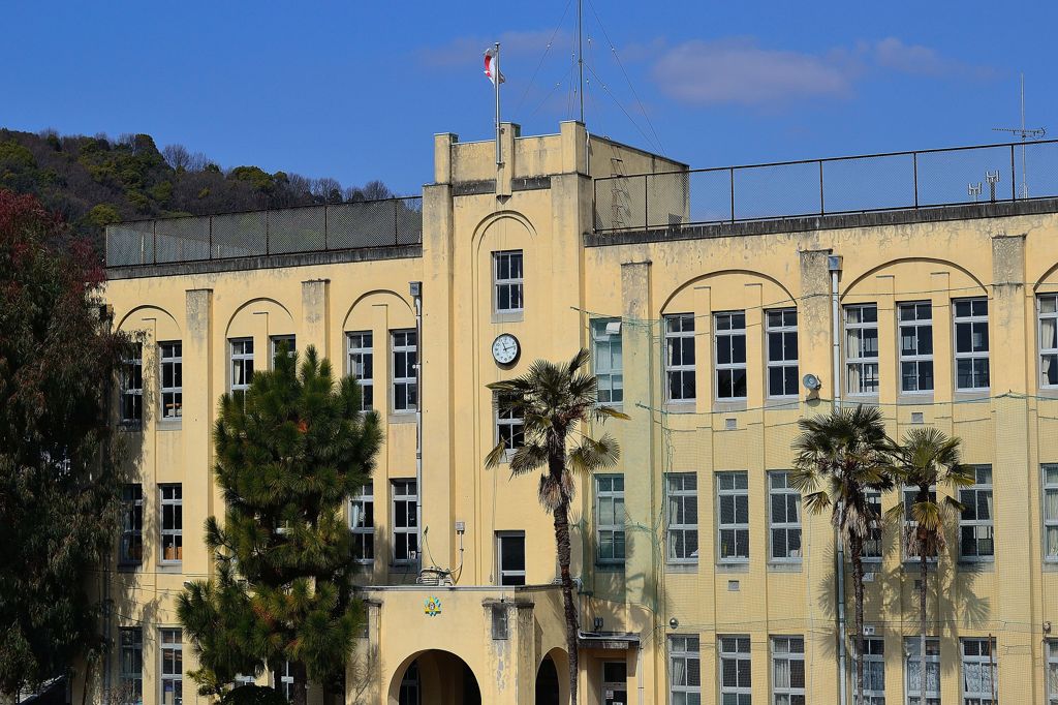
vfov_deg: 16.5
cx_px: 529
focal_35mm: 82
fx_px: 2424
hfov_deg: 24.6
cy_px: 352
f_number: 8
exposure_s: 1/1000
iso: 200
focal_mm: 55
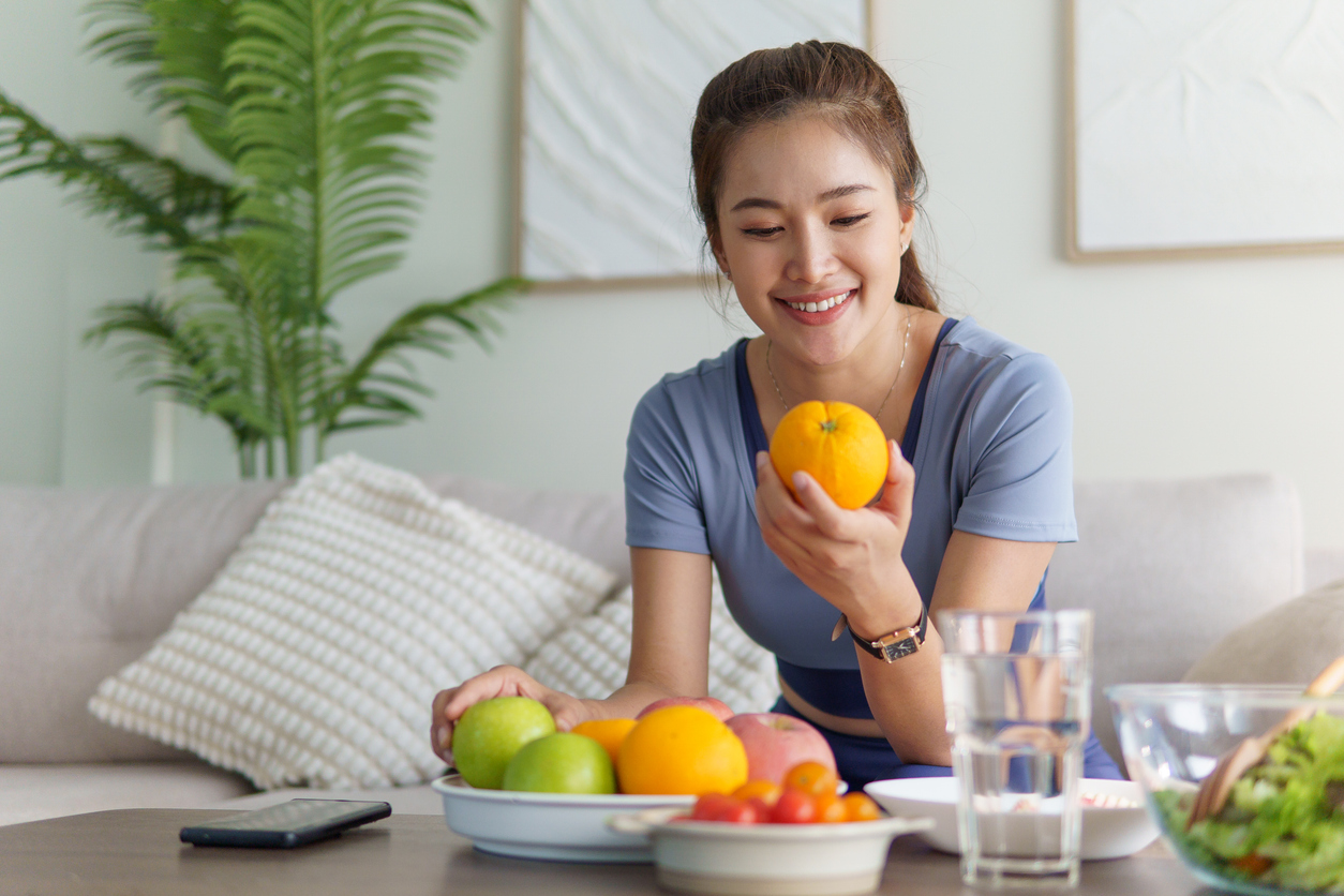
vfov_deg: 29.9
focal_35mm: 45
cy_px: 448
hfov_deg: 43.6
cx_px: 672
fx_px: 1680
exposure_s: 1/500
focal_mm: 30
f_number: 1.4
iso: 200
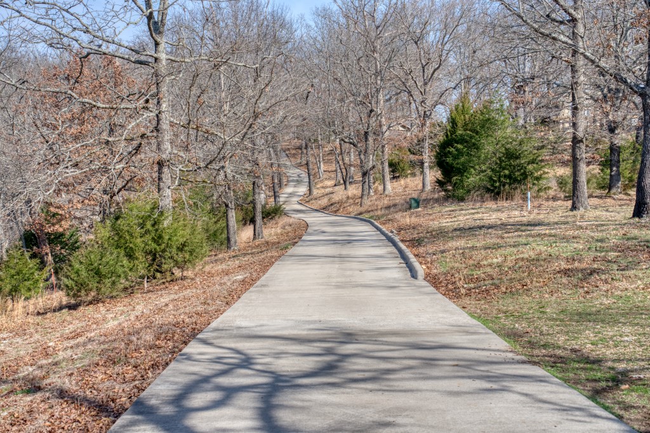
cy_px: 216
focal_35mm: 52
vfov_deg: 26.0
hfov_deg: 38.2
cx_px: 325
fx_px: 939
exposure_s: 1/60
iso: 100
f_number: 4.5
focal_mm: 52
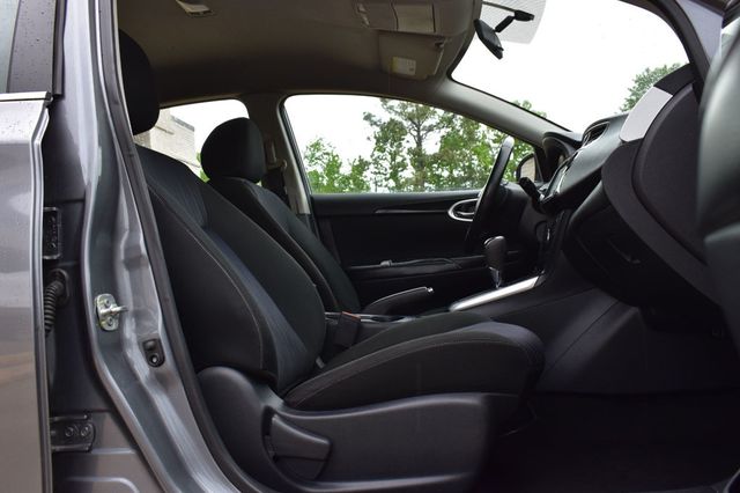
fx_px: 678
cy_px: 246
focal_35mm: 33
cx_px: 370
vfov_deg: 39.9
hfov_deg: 57.2
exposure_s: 1/100
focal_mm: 22
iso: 400
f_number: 9
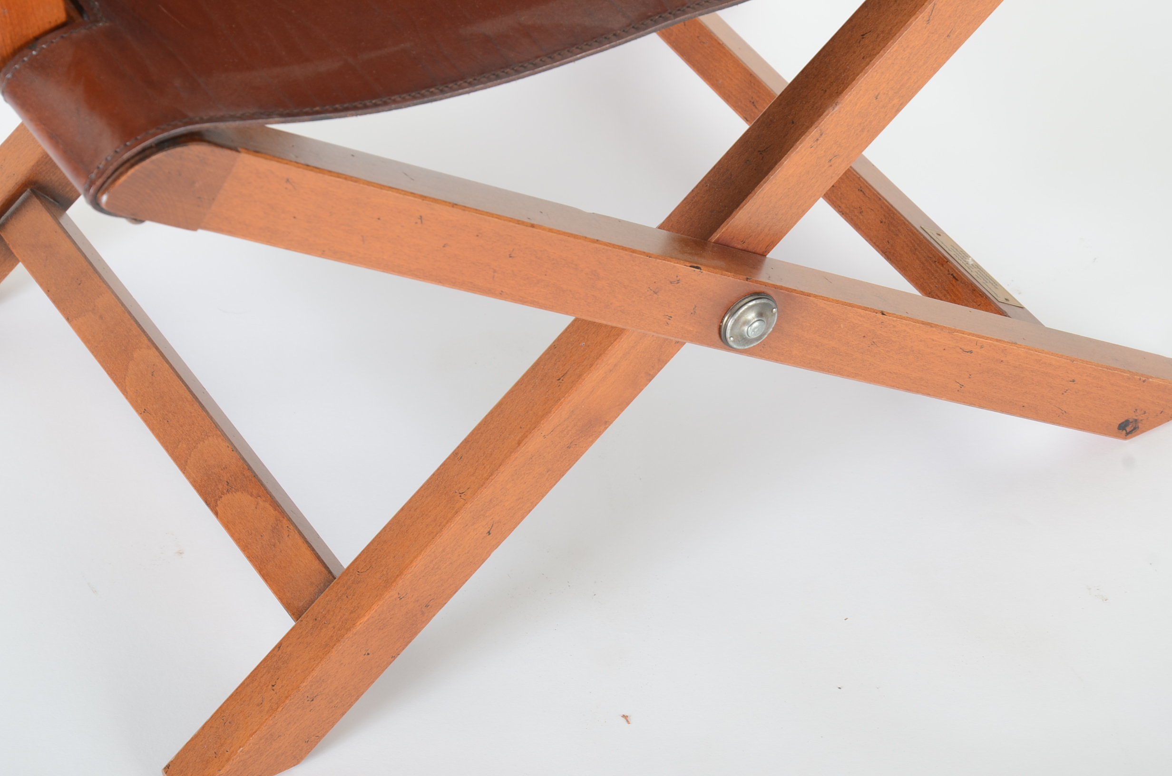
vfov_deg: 12.1
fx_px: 3655
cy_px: 388
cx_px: 586
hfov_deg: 18.2
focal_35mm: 112
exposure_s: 1/160
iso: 125
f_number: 10
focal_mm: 75
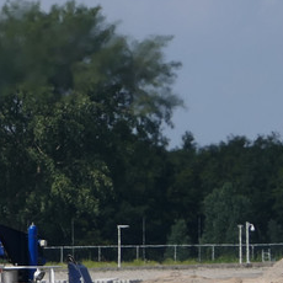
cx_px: -181
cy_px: 182
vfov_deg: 1.0
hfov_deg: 1.0
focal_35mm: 1695
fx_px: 15678
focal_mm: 140.5
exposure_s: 1/1600
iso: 125
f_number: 4.5
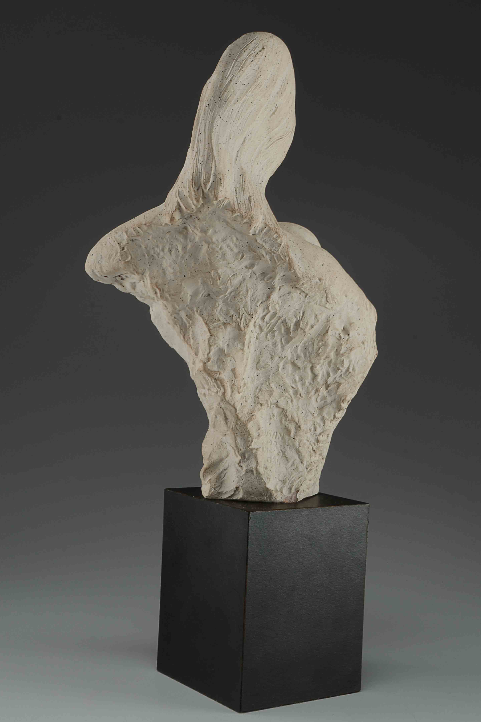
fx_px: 1194
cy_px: 347
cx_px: 238
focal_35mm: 60
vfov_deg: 33.6
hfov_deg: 22.8
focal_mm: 35
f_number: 16
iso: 100
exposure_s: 1/80
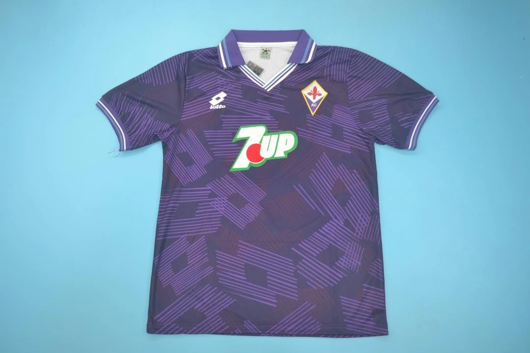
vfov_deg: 43.6
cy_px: 176
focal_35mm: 30
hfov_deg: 61.9
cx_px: 265
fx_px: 442
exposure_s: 1/100
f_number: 3.8
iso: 200
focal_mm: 20
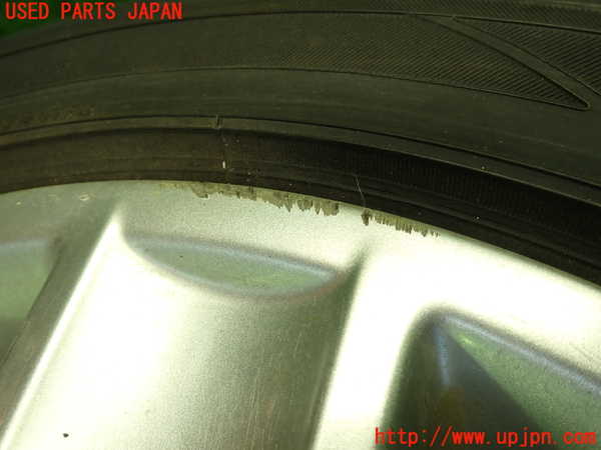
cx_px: 300
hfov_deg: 60.0
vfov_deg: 46.8
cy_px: 225
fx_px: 521
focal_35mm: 30
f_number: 2.3
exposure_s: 1/60
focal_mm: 5.4
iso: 160
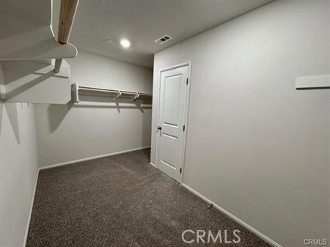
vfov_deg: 85.6
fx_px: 133
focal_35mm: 14
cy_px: 124
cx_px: 165
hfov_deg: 102.1
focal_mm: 2.22
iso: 320
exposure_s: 1/120
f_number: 2.2
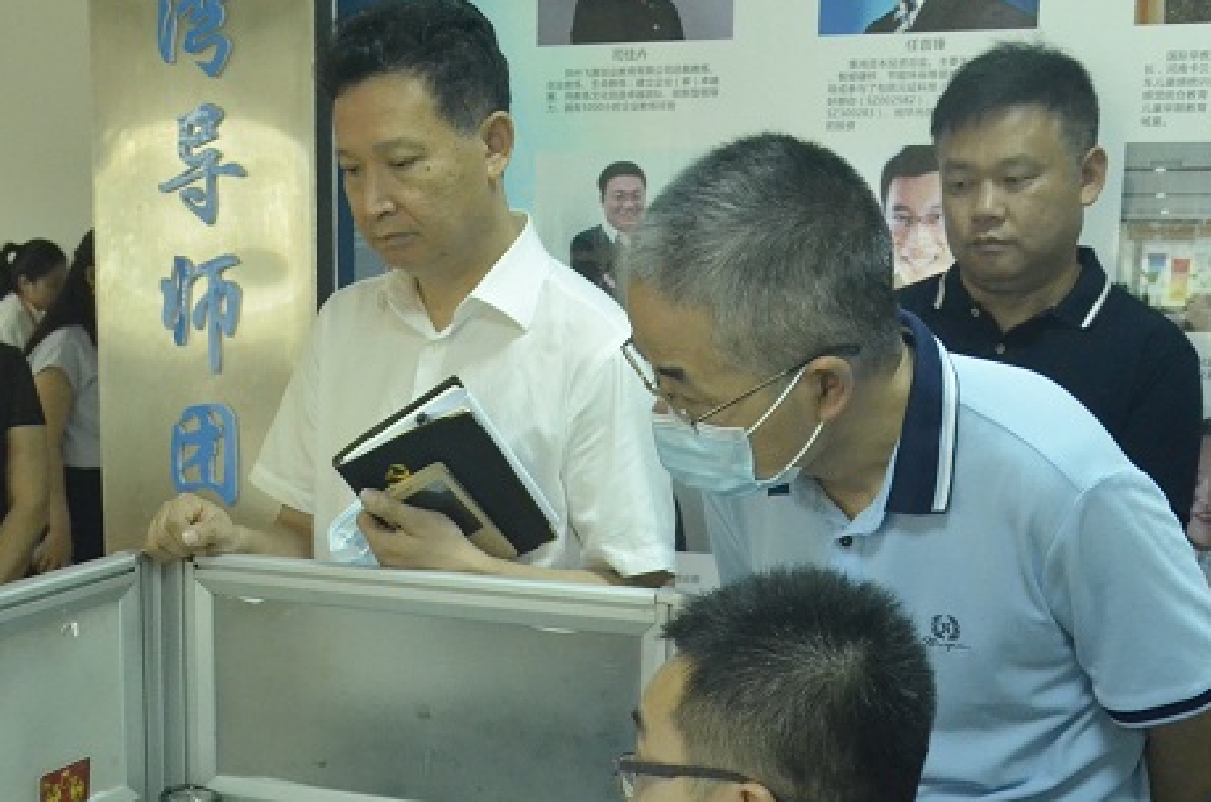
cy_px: 661
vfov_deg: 24.1
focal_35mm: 55
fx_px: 1842
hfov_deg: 36.3
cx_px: 499
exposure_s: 1/160
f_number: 3.8
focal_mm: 21
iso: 5000
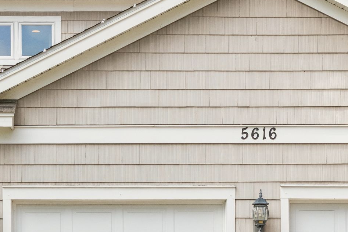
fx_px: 1286
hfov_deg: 15.4
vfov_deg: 10.3
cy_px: 112
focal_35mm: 133
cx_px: 129
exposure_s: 1/640
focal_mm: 35
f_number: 8
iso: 640
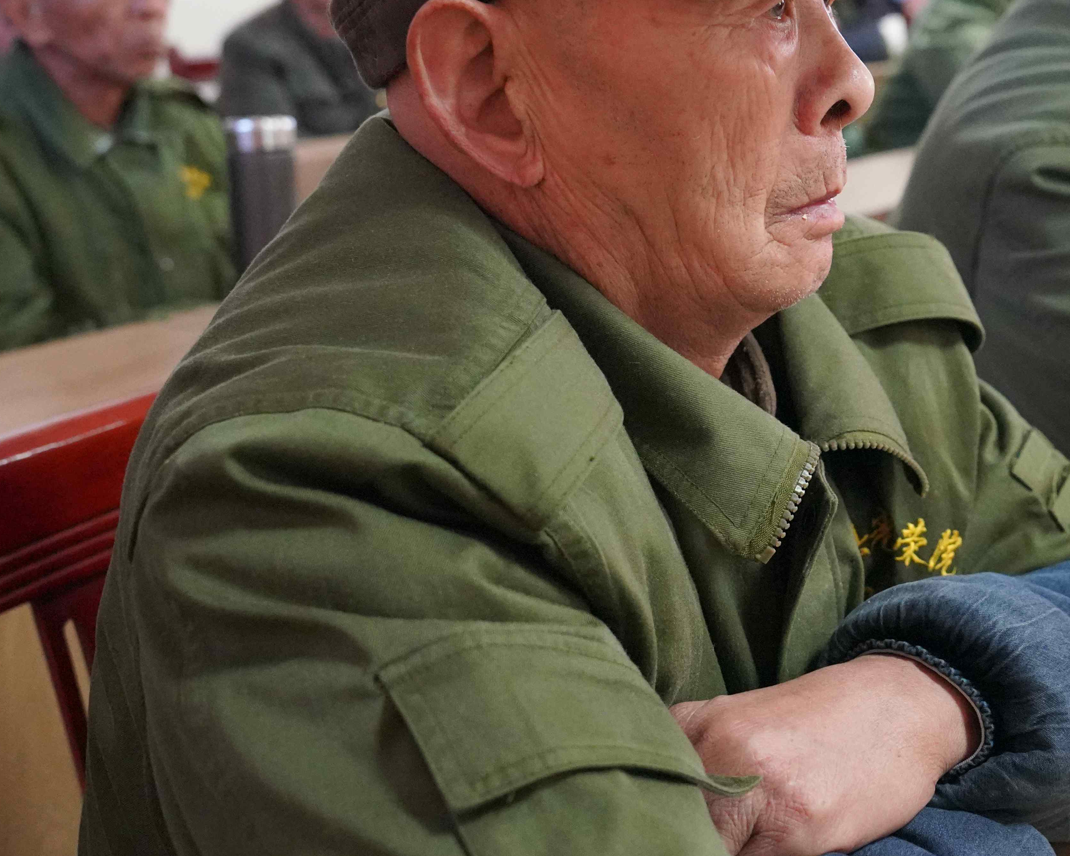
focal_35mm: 60
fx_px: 1900
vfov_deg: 25.4
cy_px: 430
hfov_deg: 30.7
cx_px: 860
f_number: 4
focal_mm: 27
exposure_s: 1/160
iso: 8000
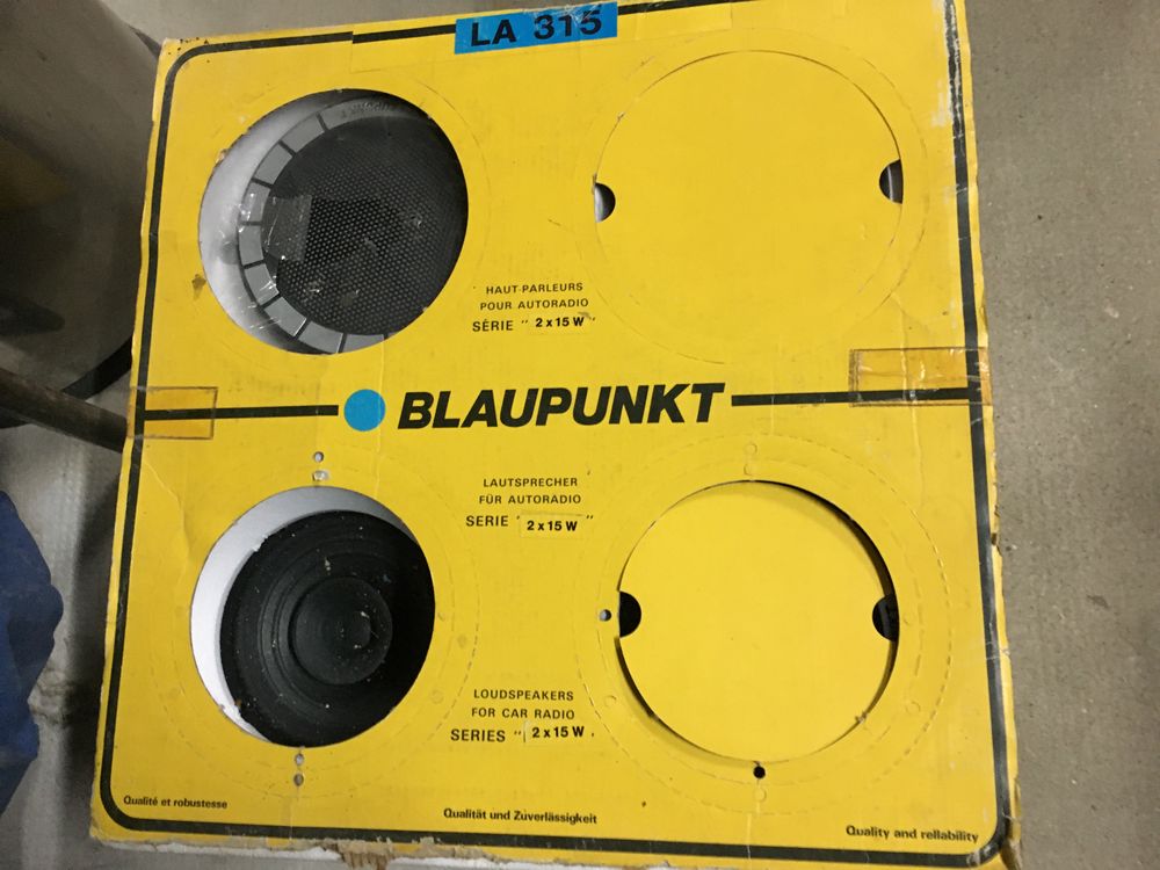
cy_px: 435
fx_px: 972
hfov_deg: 61.7
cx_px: 580
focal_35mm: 29
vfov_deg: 48.2
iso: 400
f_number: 2.2
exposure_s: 1/17
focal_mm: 4.15
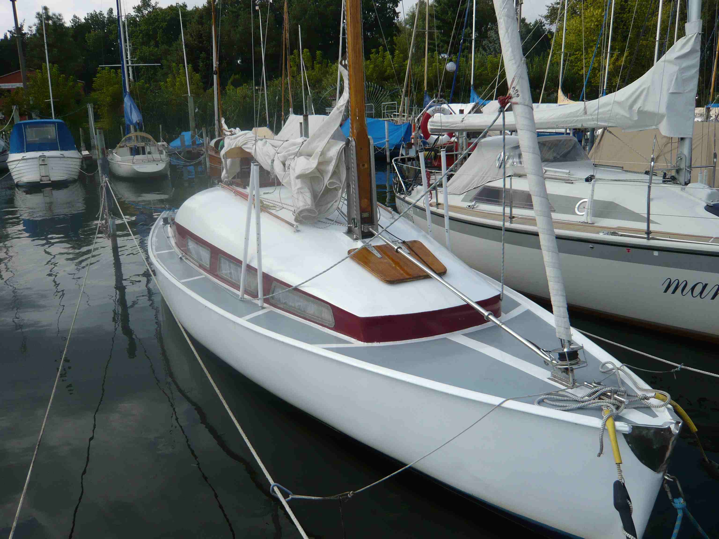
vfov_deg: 49.7
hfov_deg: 63.4
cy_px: 270
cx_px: 360
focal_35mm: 28
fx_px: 582
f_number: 8
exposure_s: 1/250
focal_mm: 4.6
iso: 100
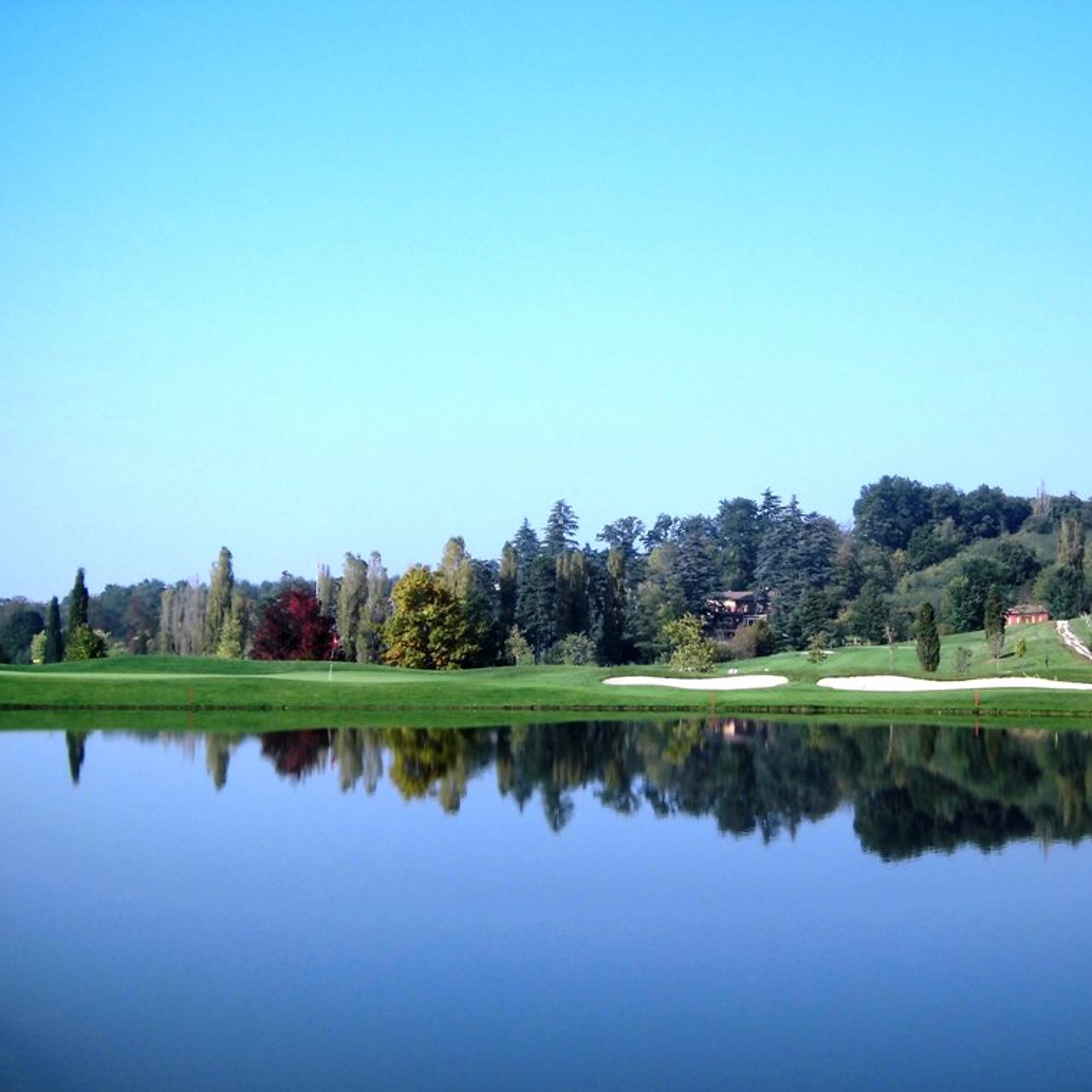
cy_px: 549
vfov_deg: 30.6
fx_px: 1999
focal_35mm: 56
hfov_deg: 30.4
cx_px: 718
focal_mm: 8.3
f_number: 3.4
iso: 100
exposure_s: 1/800
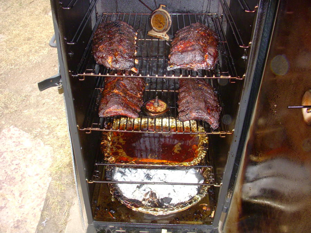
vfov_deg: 37.7
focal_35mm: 38
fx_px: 341
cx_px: 156
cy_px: 116
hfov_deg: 49.0
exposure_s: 1/60
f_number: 3.3
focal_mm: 6.3
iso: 200
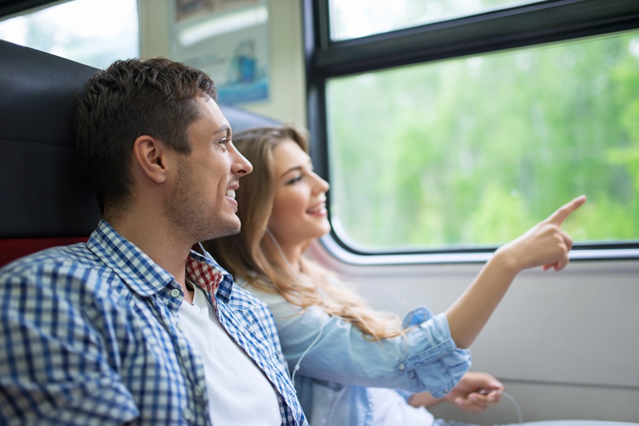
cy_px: 213
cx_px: 320
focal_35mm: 35
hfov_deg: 54.5
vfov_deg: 37.8
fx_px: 621
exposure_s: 1/125
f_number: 1.4
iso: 200
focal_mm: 35
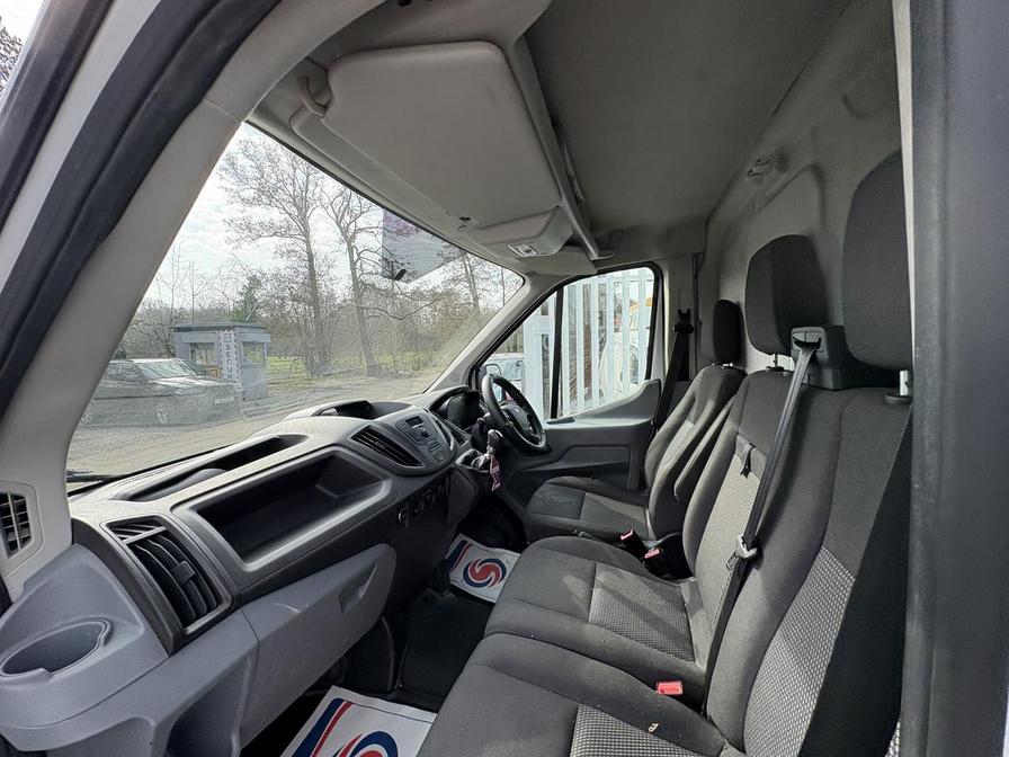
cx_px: 504
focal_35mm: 14
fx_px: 408
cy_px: 378
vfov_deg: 85.7
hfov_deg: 102.1
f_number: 2.2
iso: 50
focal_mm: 2.22
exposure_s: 1/412
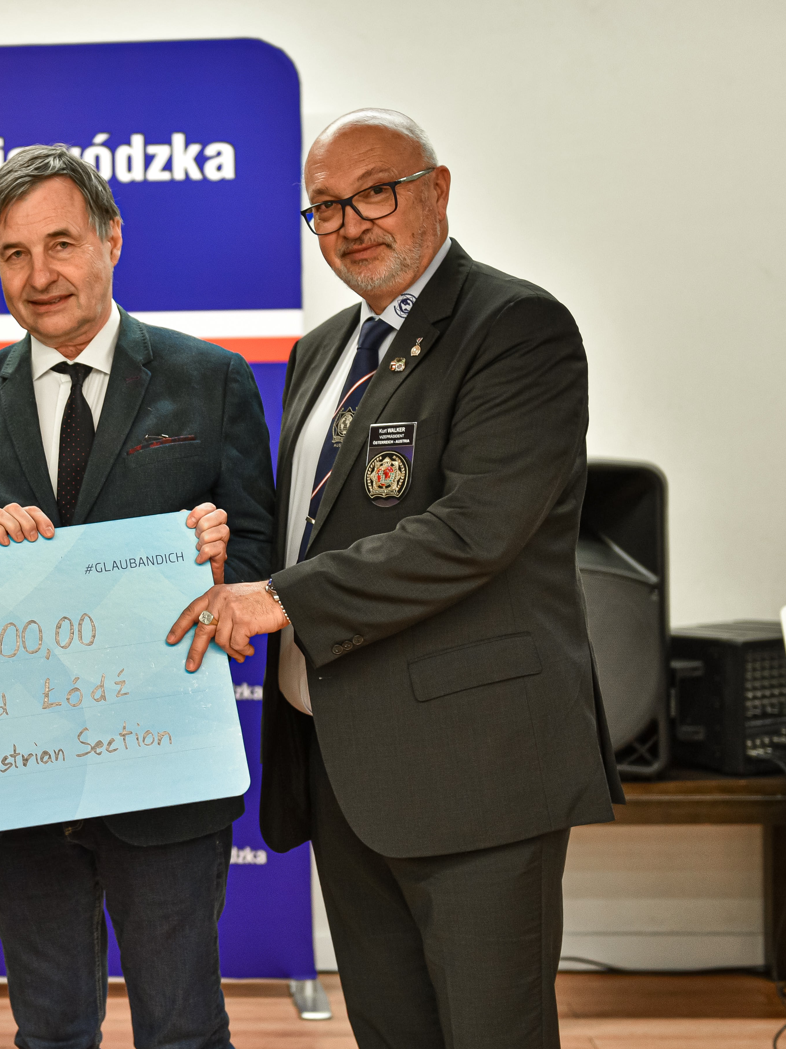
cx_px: 36
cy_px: 526
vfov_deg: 25.3
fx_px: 2331
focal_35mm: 77
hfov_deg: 18.7
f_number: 2.8
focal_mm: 48
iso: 1000
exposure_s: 1/80
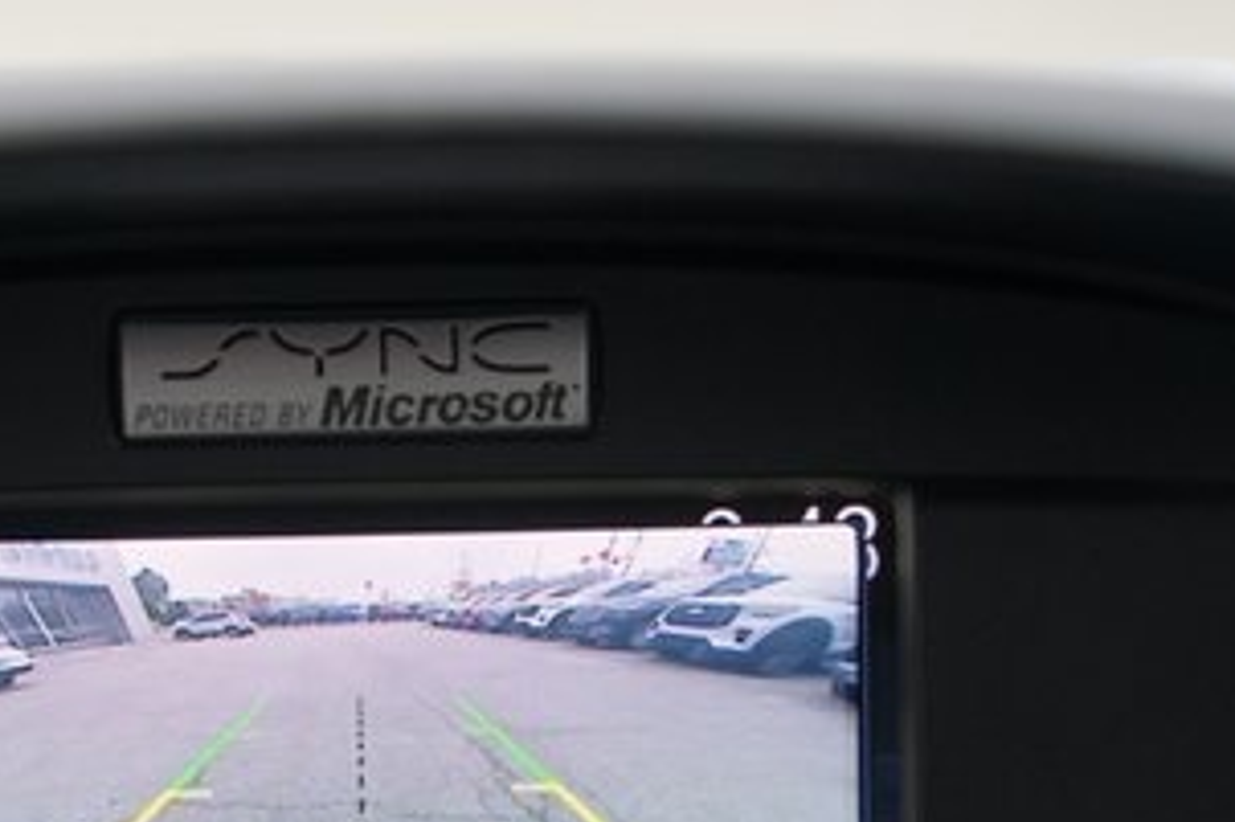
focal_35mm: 214
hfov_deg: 9.6
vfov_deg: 6.4
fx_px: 7337
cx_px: 249
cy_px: 865
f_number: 4.5
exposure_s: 1/125
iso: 1000
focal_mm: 101
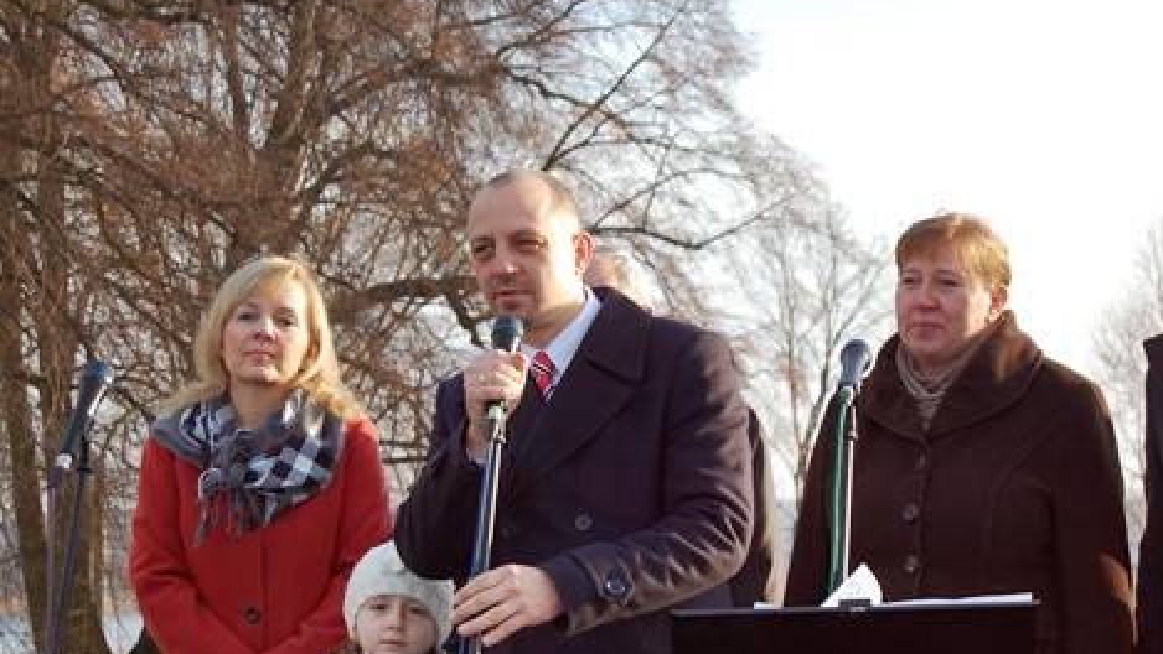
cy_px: 410
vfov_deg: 9.4
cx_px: 630
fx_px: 3972
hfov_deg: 16.7
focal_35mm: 129
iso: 400
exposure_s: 1/500
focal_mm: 55
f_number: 5.6
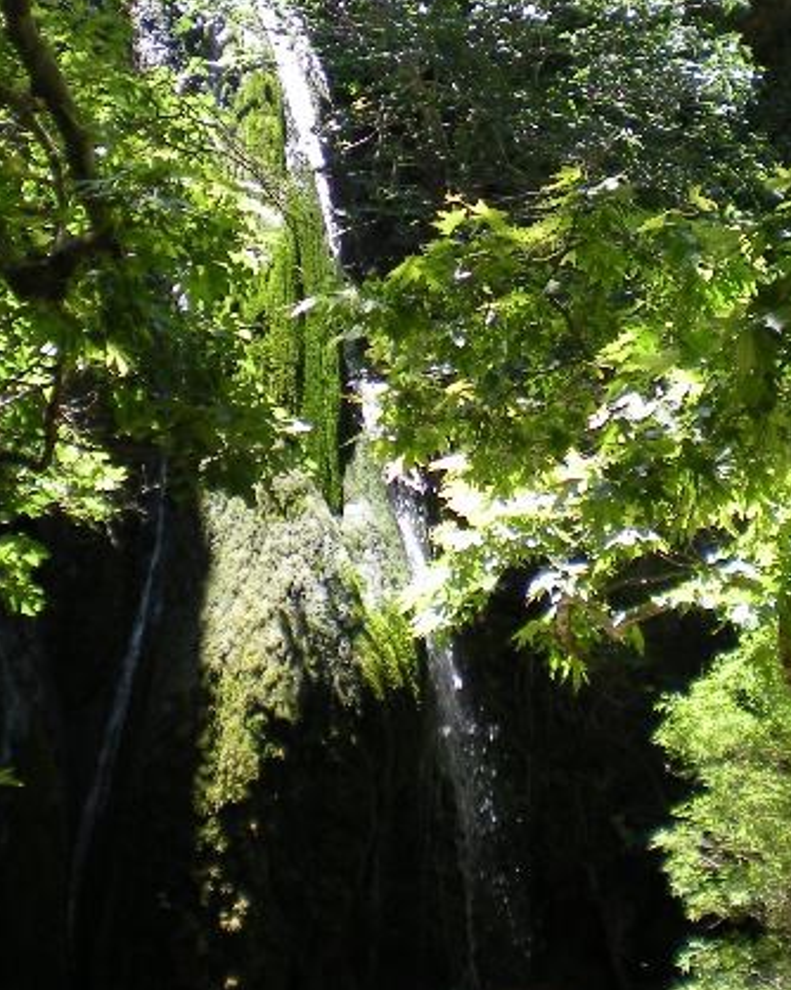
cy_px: 256
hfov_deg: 21.5
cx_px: 388
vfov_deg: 26.5
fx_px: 2079
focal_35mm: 71
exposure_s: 1/149
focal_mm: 6.3
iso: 64
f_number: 3.1
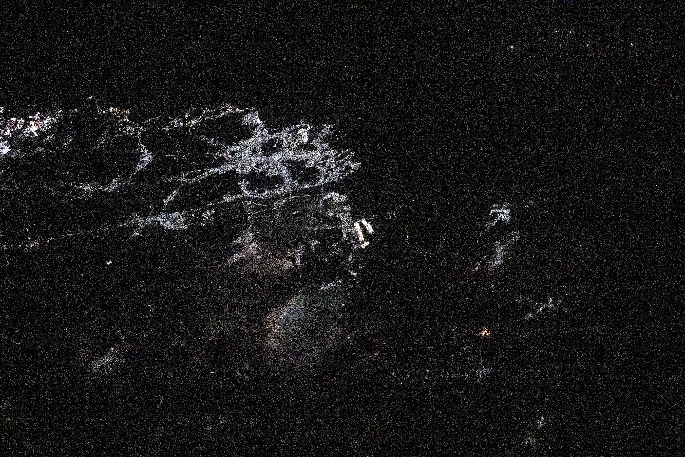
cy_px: 228
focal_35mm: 200
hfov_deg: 10.3
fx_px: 3805
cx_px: 342
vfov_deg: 6.9
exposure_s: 1/250
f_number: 2
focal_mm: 200
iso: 25600
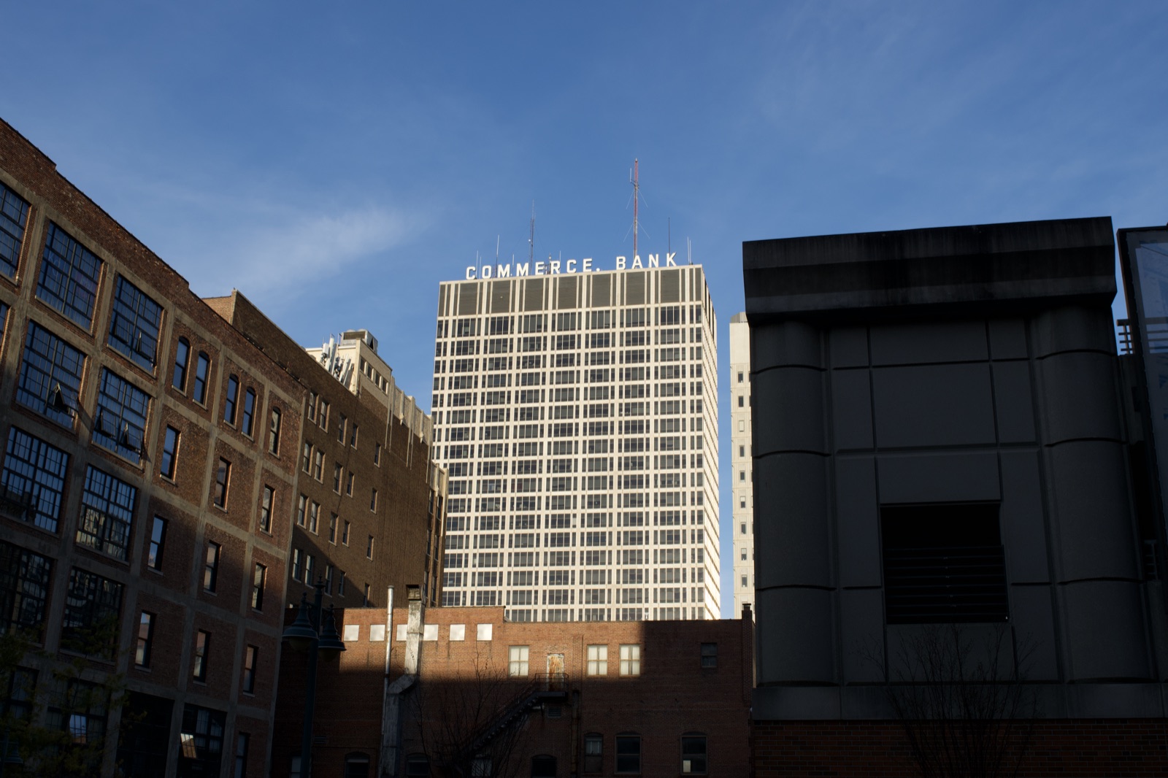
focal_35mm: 39
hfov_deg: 49.6
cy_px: 389
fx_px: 1265
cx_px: 584
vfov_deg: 34.2
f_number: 9
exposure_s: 1/320
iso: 200
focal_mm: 26
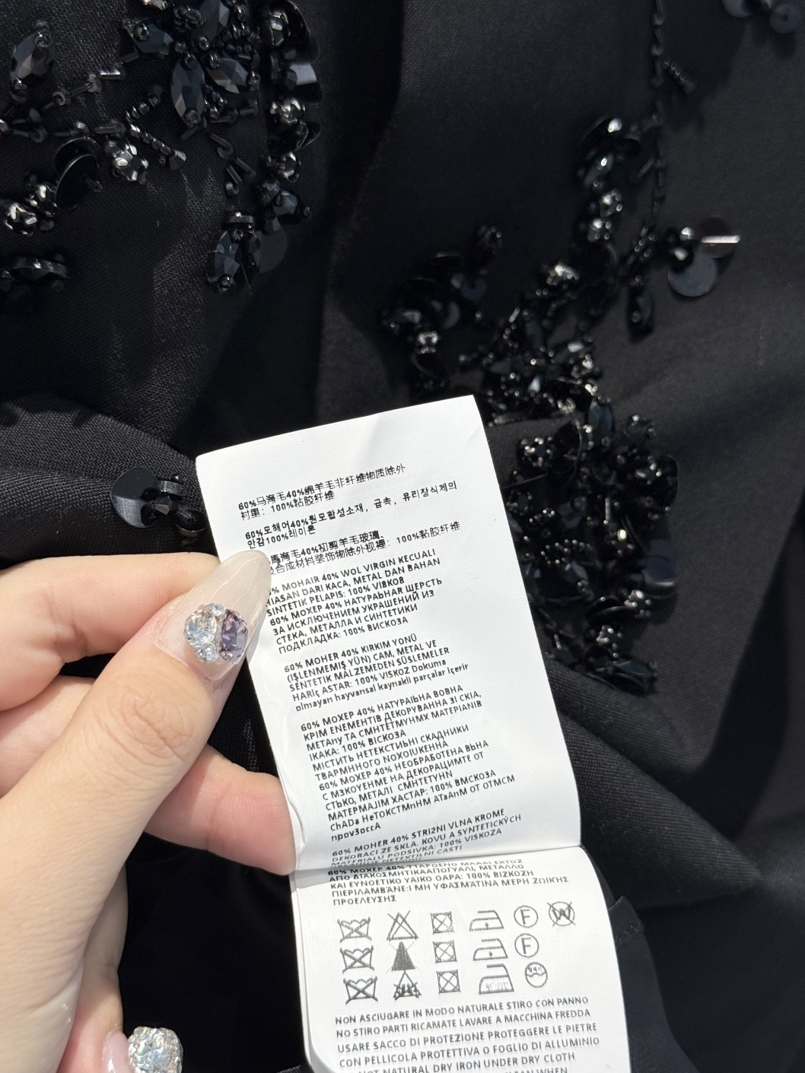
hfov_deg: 29.7
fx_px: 1520
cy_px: 535
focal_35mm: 49
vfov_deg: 38.9
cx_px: 399
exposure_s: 1/155
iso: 64
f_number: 1.78
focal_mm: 6.76
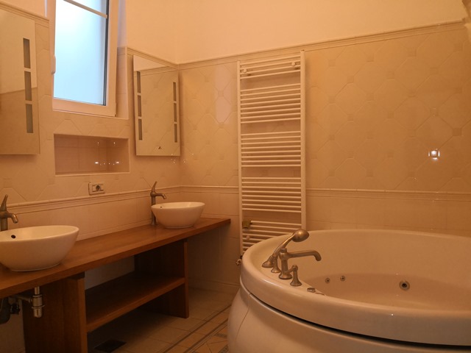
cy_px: 176
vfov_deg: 51.4
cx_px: 236
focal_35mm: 27
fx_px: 367
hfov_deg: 65.3
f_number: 1.6
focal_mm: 3.95
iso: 160
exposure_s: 1/33.3
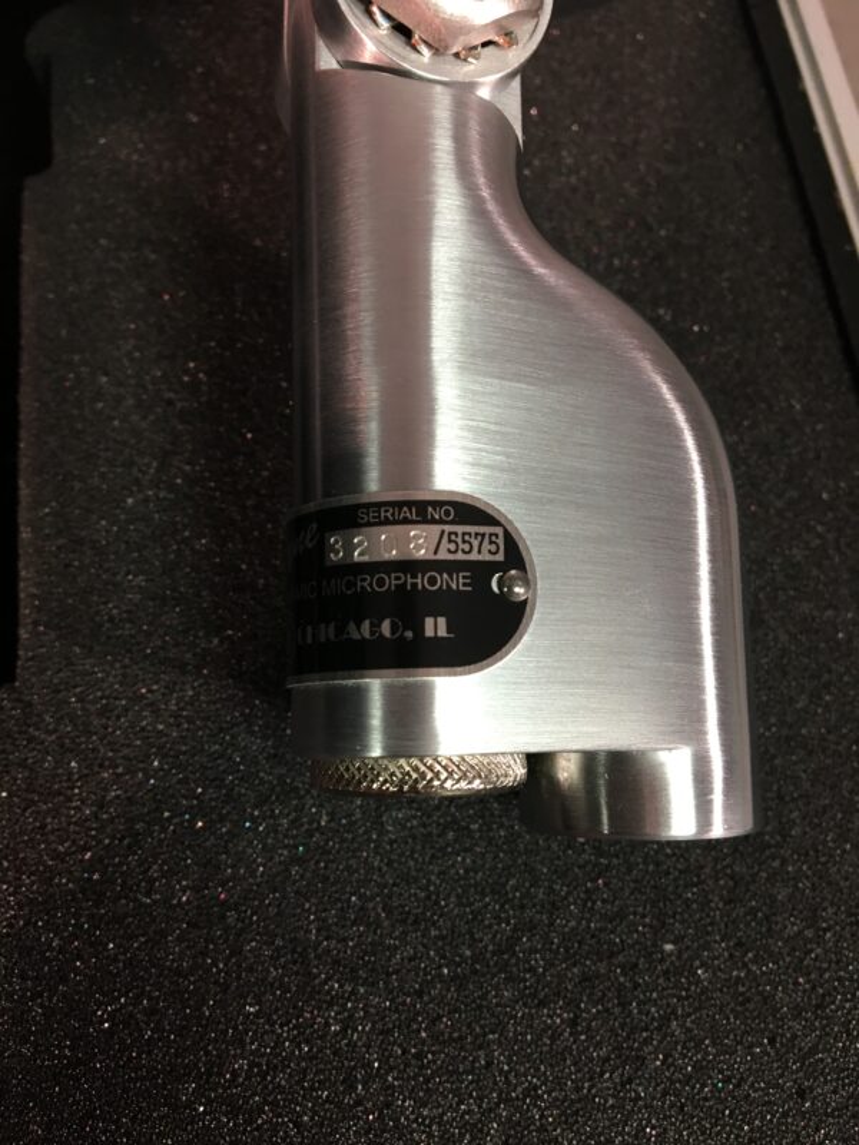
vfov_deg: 61.7
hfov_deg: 48.2
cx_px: 430
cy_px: 572
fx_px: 960
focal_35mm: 29
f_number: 2.2
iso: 125
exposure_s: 1/33
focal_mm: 4.15
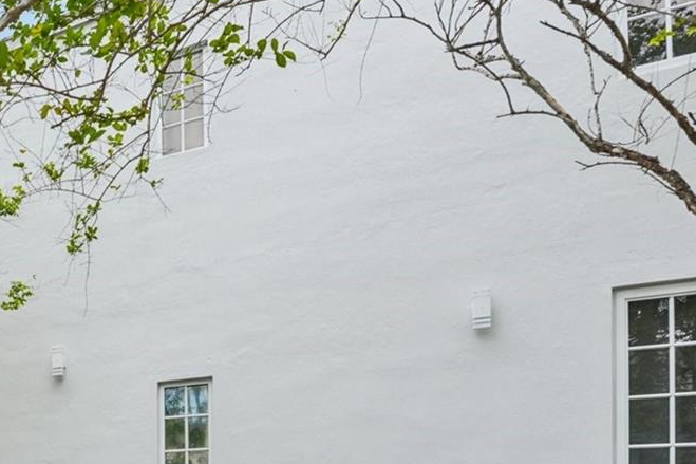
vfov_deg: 33.6
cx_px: -49
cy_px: 515
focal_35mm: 34
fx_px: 657
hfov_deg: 44.3
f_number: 8
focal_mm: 14
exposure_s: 1/250
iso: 200
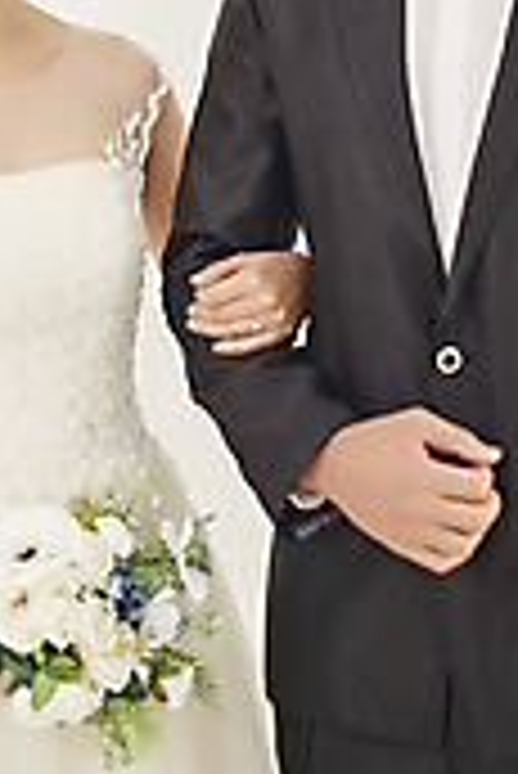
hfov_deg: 11.8
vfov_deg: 17.3
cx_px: 268
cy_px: 27
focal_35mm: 116
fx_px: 2498
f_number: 2
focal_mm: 50
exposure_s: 1/125
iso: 200
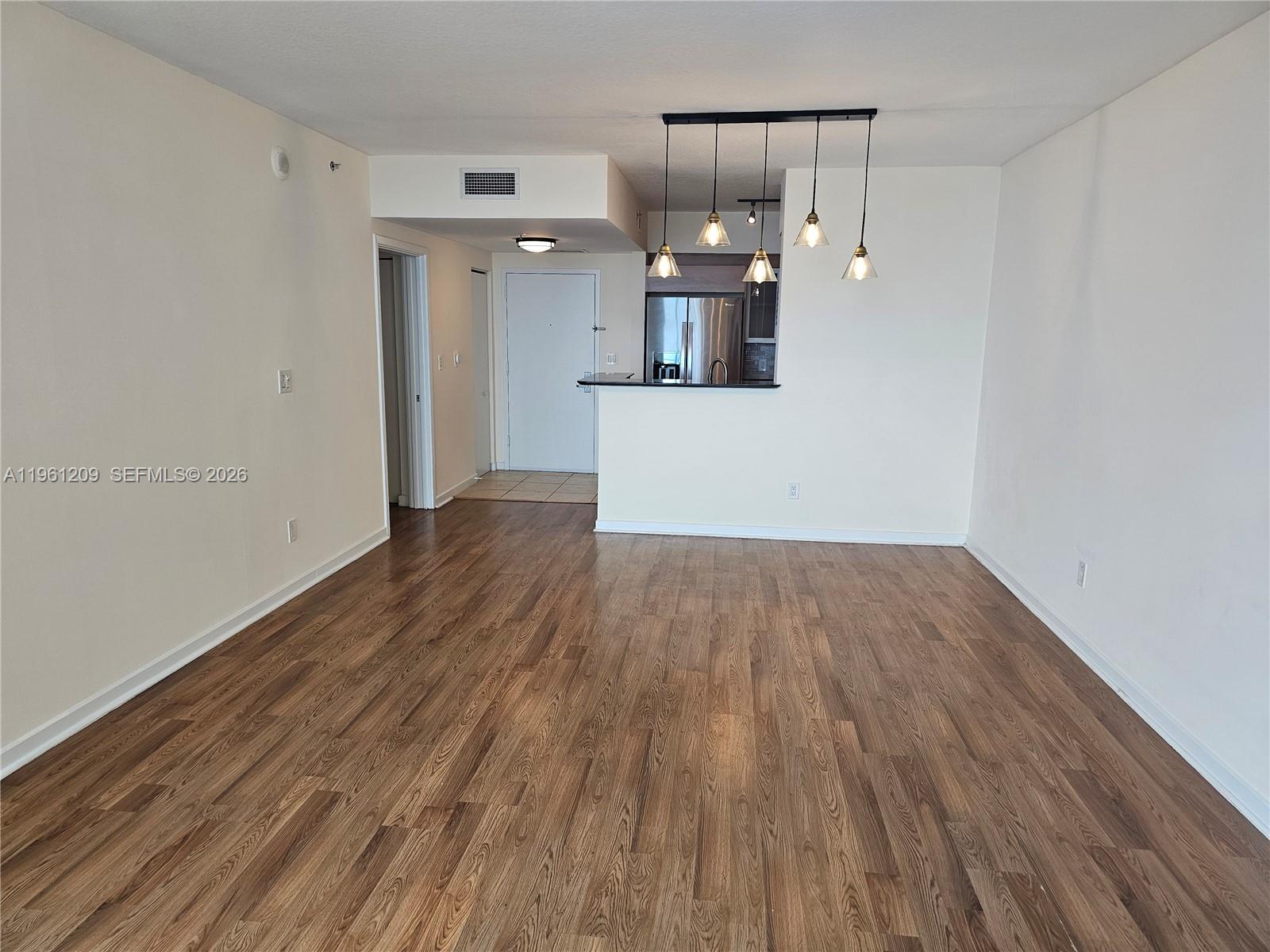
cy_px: 476
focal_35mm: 23
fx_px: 844
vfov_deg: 58.9
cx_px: 635
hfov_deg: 73.9
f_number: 1.7
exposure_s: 1/120
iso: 100
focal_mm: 6.3
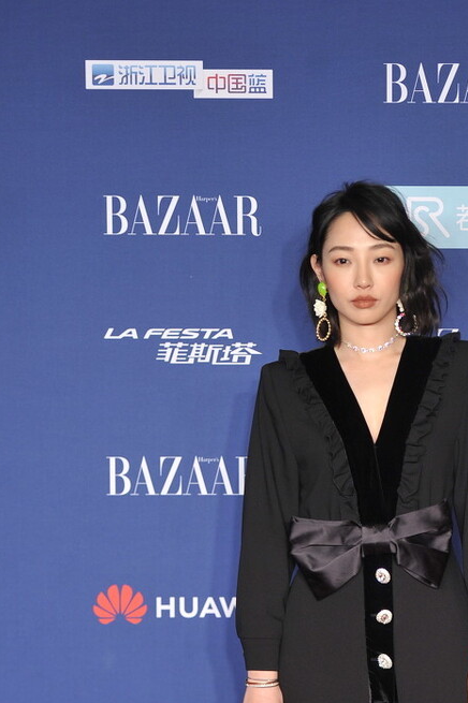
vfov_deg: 10.9
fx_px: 3650
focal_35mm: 187
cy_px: 610
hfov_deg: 7.3
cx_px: 374
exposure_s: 1/250
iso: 800
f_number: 3.2
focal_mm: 102
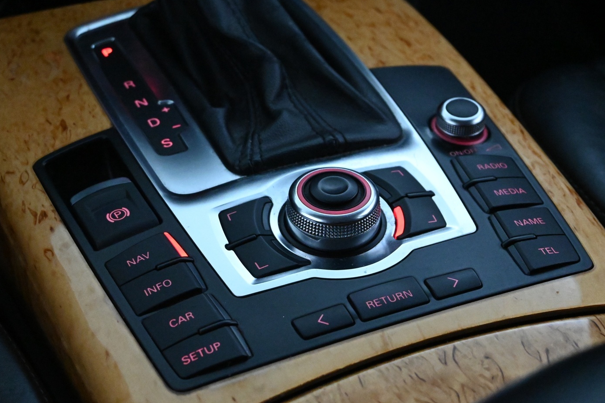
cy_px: 223
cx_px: 318
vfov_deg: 18.0
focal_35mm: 76
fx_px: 1270
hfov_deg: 26.8
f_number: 6
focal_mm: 43
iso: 9000
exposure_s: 1/60
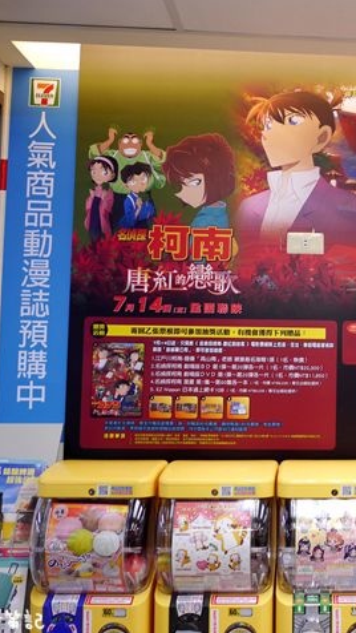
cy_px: 317
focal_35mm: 44
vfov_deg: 46.4
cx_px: 357
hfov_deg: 25.7
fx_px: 738
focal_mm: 15
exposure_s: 1/60
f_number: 1.7
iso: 160
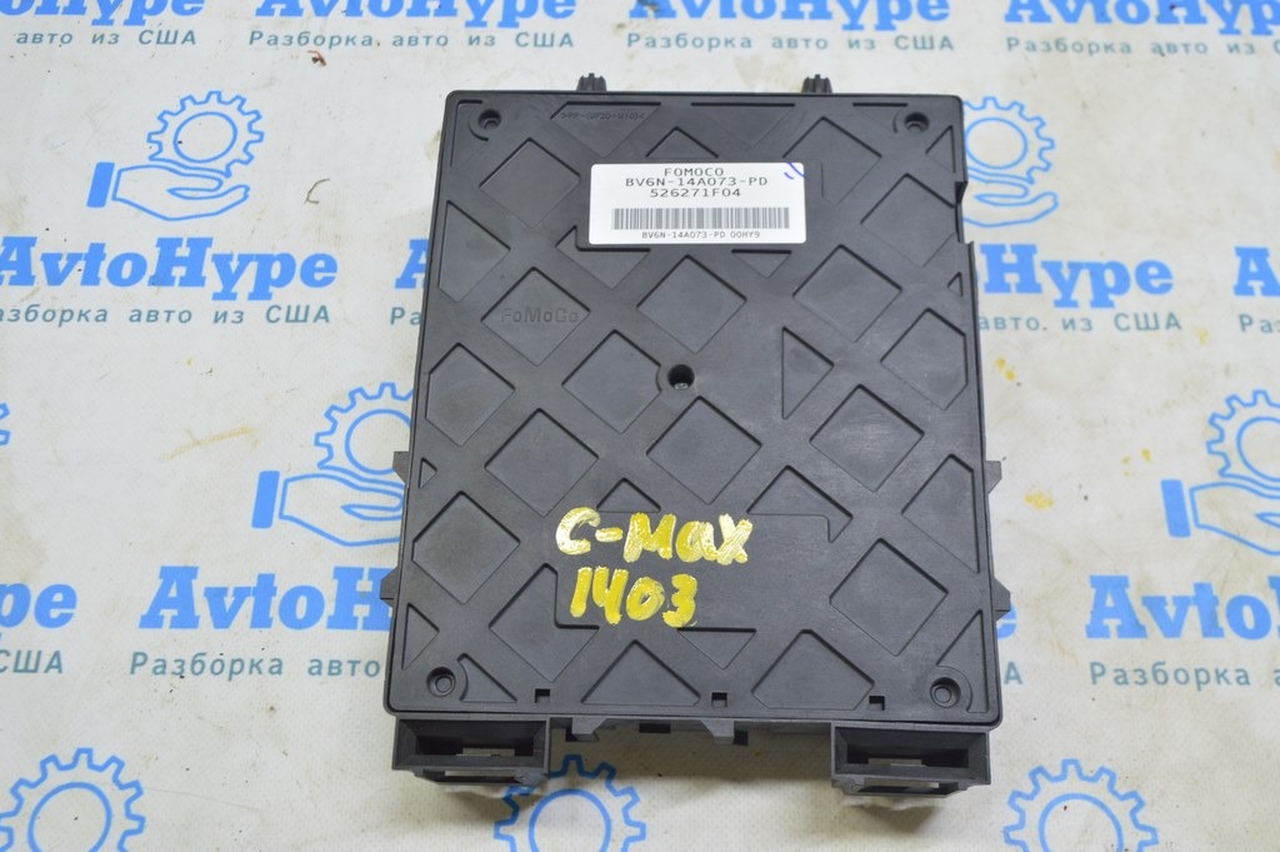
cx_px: 640
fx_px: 1279
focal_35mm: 36
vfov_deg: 36.8
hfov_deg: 53.2
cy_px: 426
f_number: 5.6
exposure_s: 1/20
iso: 400
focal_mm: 24
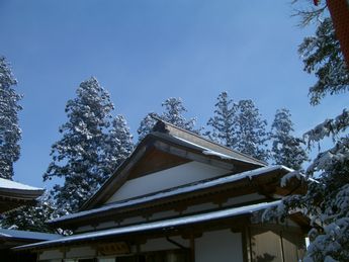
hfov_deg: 52.6
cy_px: 131
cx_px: 174
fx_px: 353
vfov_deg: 40.7
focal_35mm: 35
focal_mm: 5.8
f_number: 4.3
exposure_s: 1/800
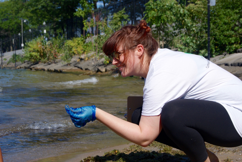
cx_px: 121
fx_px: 454
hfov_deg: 29.8
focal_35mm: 68
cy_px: 81
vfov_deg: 20.2
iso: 100
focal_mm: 45
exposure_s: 1/500
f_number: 9
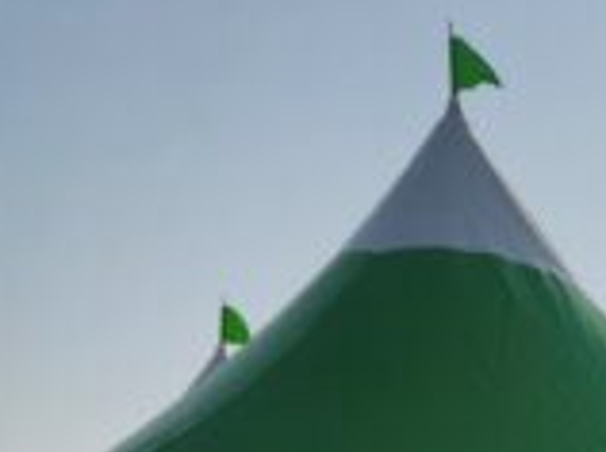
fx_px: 1958
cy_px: 758
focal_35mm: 112
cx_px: 1139
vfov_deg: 12.3
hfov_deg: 15.0
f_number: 1.8
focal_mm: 5.4
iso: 20
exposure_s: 1/4807
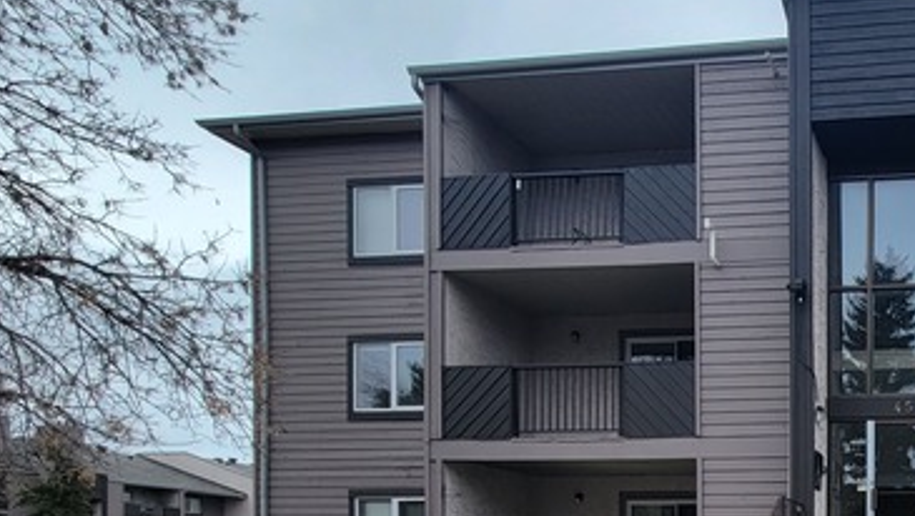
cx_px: 950
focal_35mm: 31
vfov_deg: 32.2
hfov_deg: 48.9
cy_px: 599
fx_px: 753
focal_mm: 2.2
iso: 50
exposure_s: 1/1300
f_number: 2.2
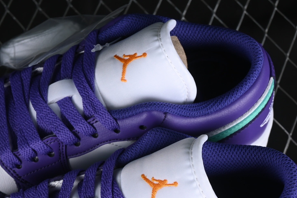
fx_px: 1188
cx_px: 103
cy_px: 185
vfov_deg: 9.5
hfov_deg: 14.2
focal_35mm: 144
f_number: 7.1
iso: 160
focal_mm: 50
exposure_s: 1/80
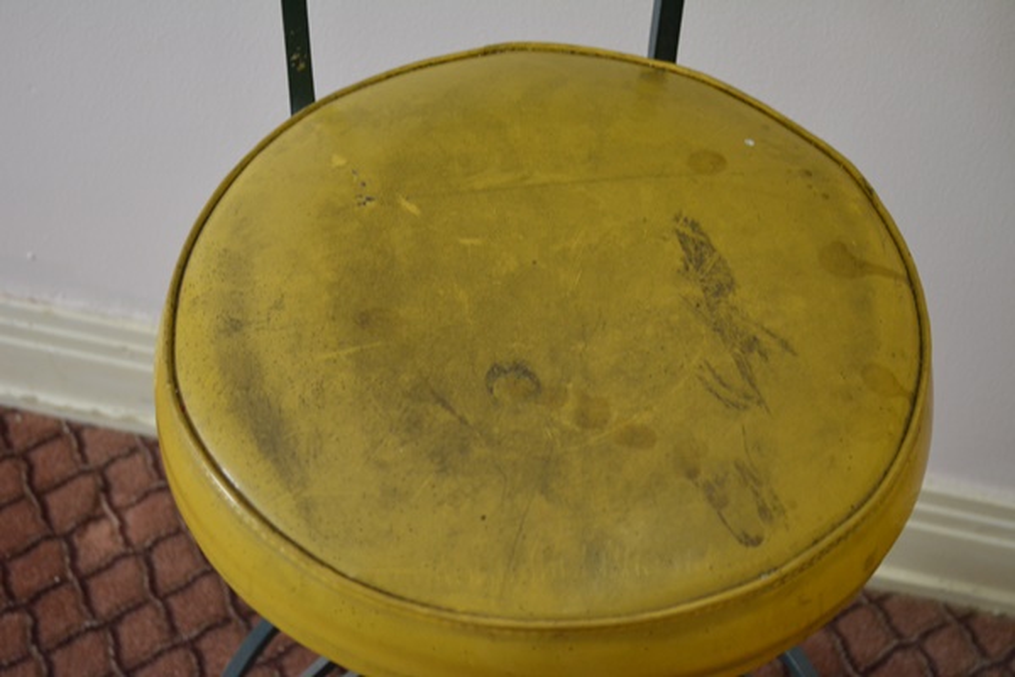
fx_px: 1692
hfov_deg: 33.4
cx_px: 508
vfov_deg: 22.6
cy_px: 338
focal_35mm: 60
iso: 1800
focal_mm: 40
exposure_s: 1/30
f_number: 5.3
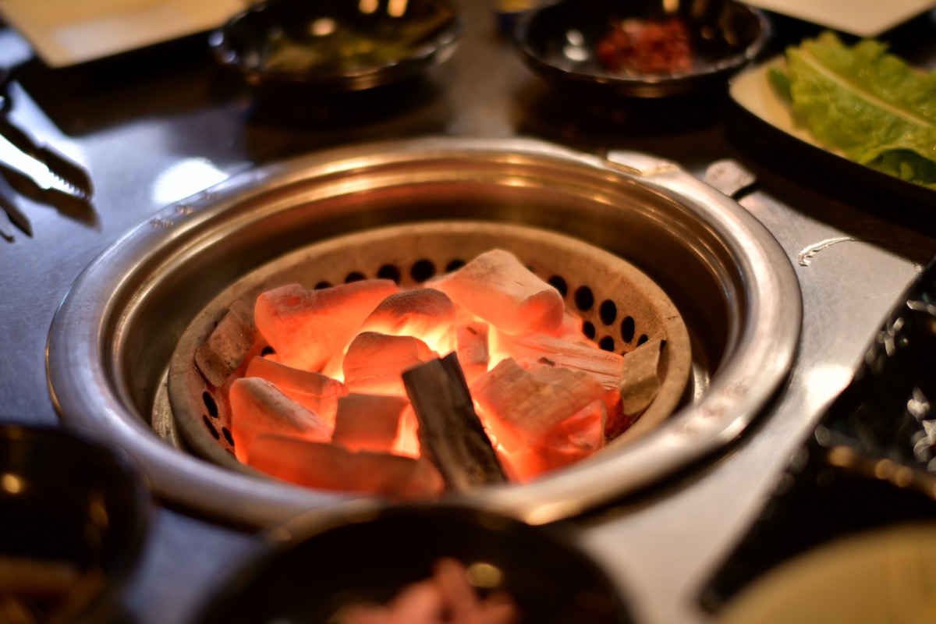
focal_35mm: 58
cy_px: 312
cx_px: 468
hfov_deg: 34.5
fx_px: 1508
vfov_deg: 23.4
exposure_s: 1/125
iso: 320
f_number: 1.4
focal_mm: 58
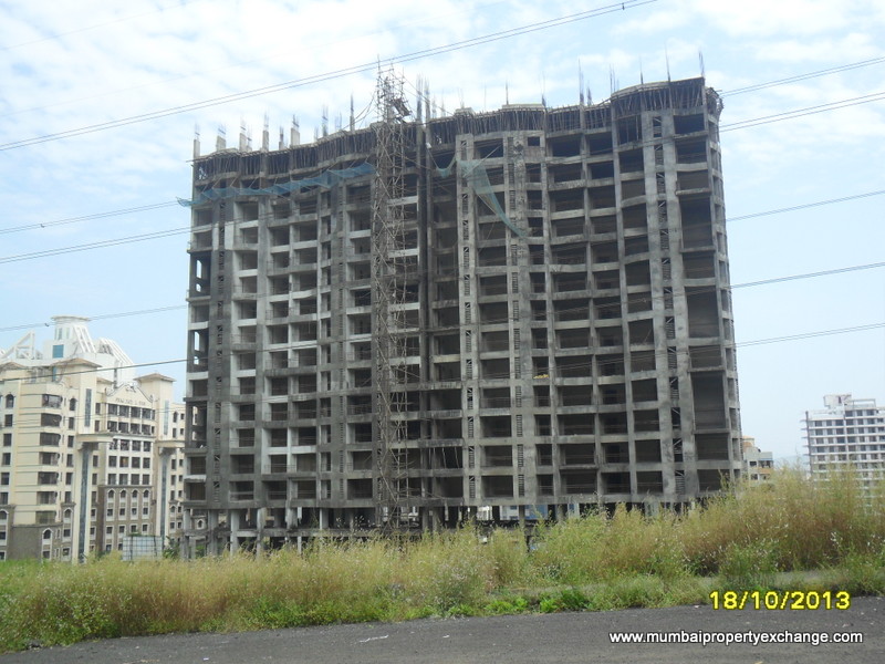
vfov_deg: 38.7
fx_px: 946
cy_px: 332
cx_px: 442
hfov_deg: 50.1
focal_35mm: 37
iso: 100
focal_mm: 6.6
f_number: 4
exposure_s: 1/500
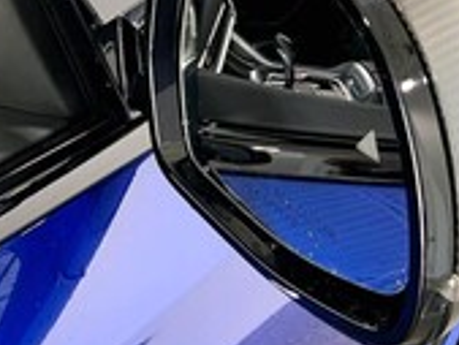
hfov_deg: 26.2
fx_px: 955
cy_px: 91
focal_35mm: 72
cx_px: 52
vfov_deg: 20.3
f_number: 1.8
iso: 64
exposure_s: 1/122
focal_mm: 3
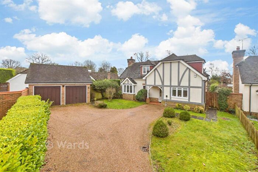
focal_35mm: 15
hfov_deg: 100.4
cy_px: 86
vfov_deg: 77.4
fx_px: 108
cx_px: 129
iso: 160
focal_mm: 10
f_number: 8
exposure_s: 1/200
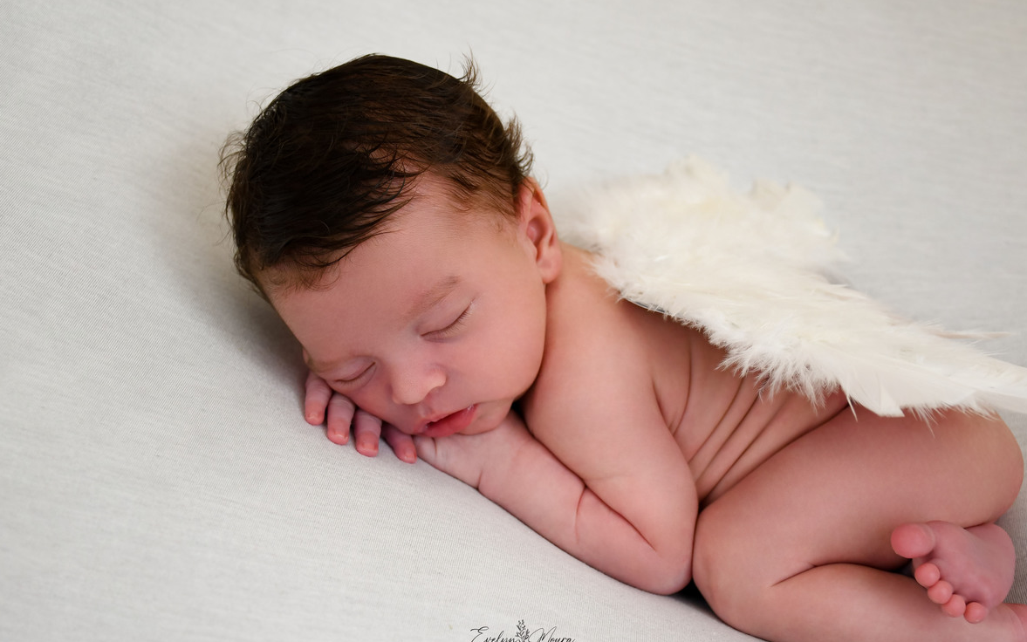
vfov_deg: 24.4
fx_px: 1484
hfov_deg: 38.2
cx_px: 523
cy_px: 331
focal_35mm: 53
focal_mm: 34
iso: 500
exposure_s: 1/200
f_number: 4.2
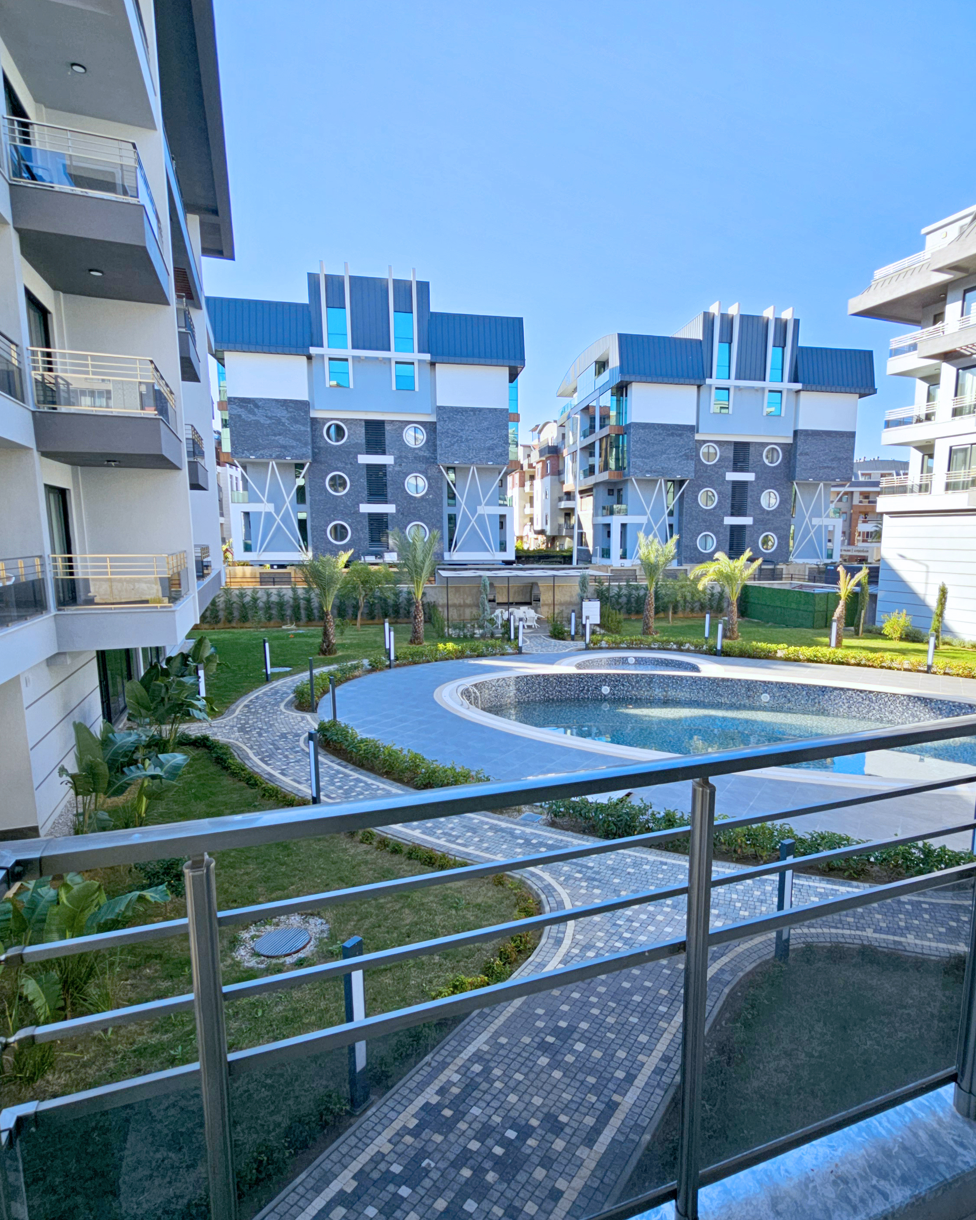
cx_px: 561
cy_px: 636
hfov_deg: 73.4
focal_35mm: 18
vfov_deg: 86.3
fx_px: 650
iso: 50
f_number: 2.2
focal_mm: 2.2
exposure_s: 1/568
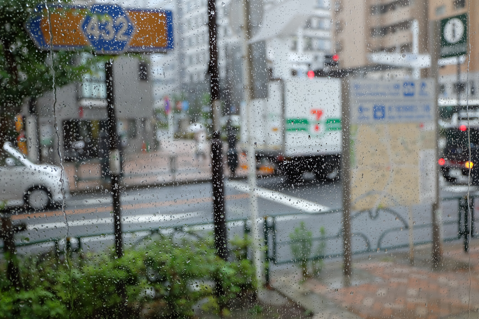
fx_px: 479
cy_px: 160
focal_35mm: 36
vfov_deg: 36.9
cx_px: 240
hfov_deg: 53.1
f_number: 4.2
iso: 500
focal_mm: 24.3
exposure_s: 1/125
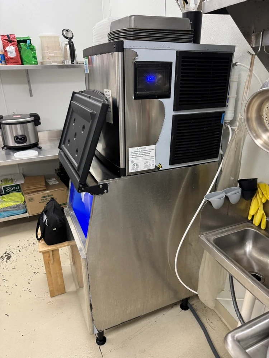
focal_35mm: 24
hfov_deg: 56.8
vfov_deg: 71.6
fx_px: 249
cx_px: 134
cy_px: 179
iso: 125
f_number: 1.78
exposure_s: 1/60
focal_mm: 6.76
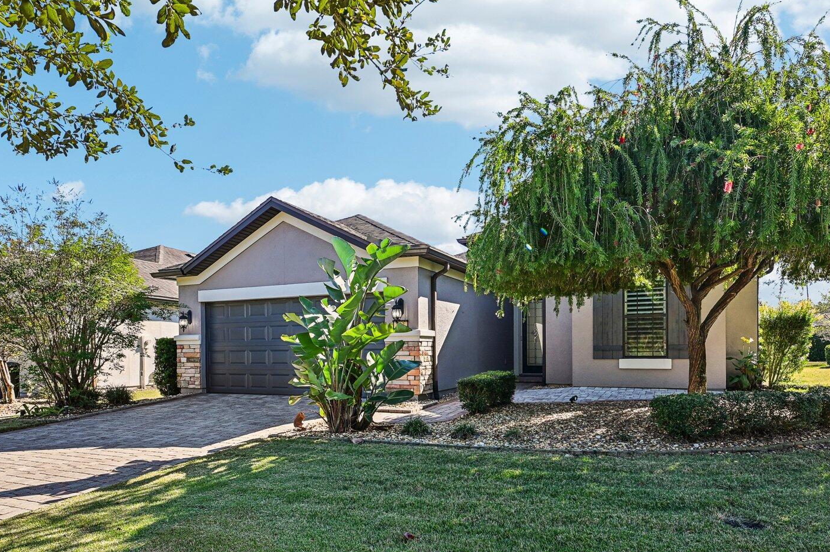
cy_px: 357
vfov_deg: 54.7
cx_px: 422
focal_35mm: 23
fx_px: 524
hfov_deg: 76.8
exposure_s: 1/90
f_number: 8
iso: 200
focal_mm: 15.5
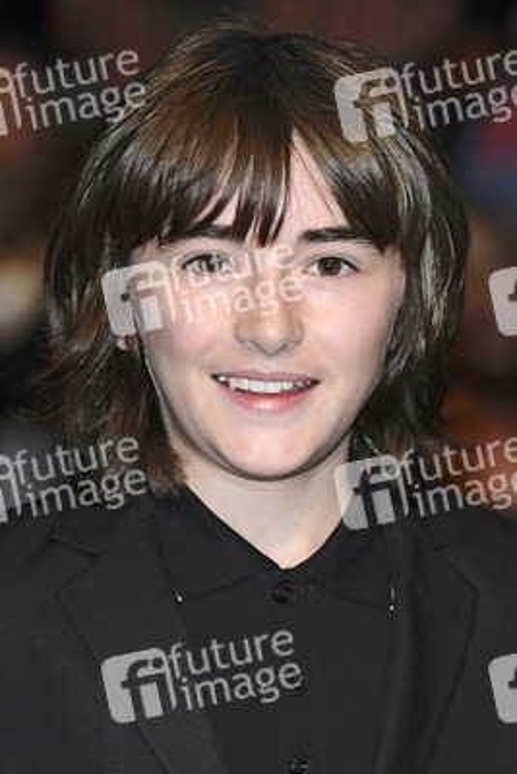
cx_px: 258
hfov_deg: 6.8
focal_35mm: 202
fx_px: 4358
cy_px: 387
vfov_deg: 10.2
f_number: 4.5
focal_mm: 135
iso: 320
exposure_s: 1/250
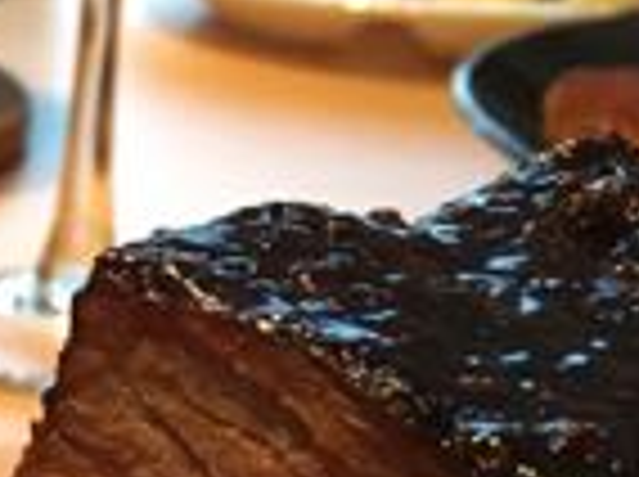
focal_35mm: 131
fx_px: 2414
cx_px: -320
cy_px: 855
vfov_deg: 10.6
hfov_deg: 14.1
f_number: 2.2
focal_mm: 4.15
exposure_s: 1/33
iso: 160
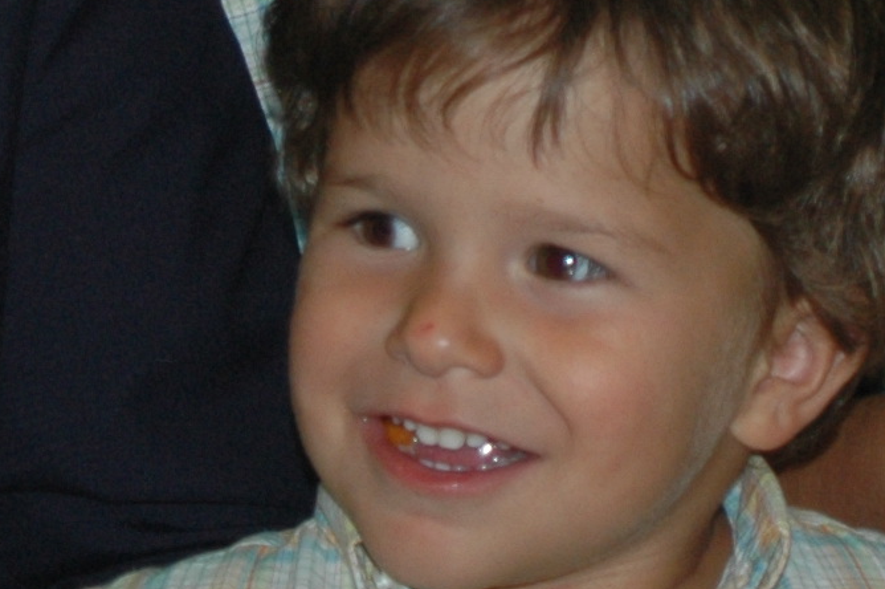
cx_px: 611
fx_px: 5802
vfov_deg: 5.7
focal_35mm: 236
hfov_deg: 8.7
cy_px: -423
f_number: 4
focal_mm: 35
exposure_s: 1/60
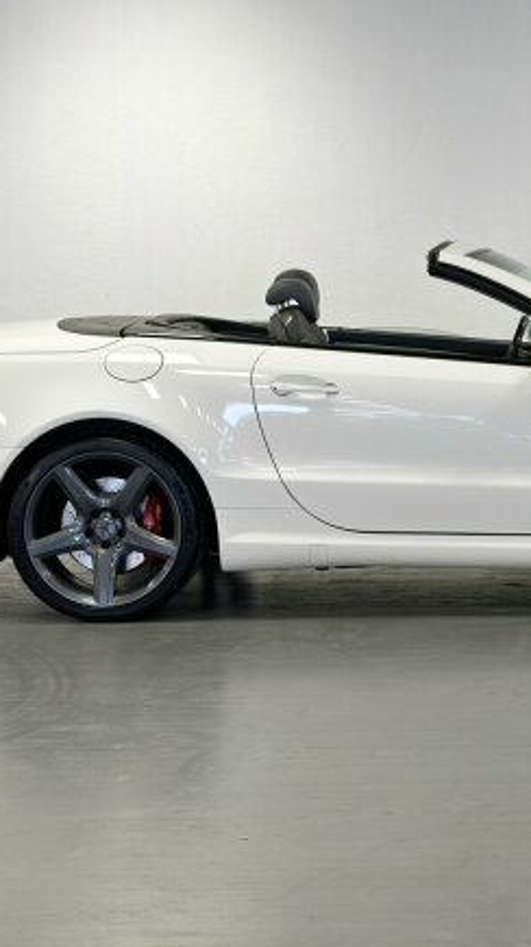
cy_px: 468
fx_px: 1932
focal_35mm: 77
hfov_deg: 15.5
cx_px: 457
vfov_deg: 27.5
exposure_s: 1/50
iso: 50
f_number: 1.78
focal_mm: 6.86
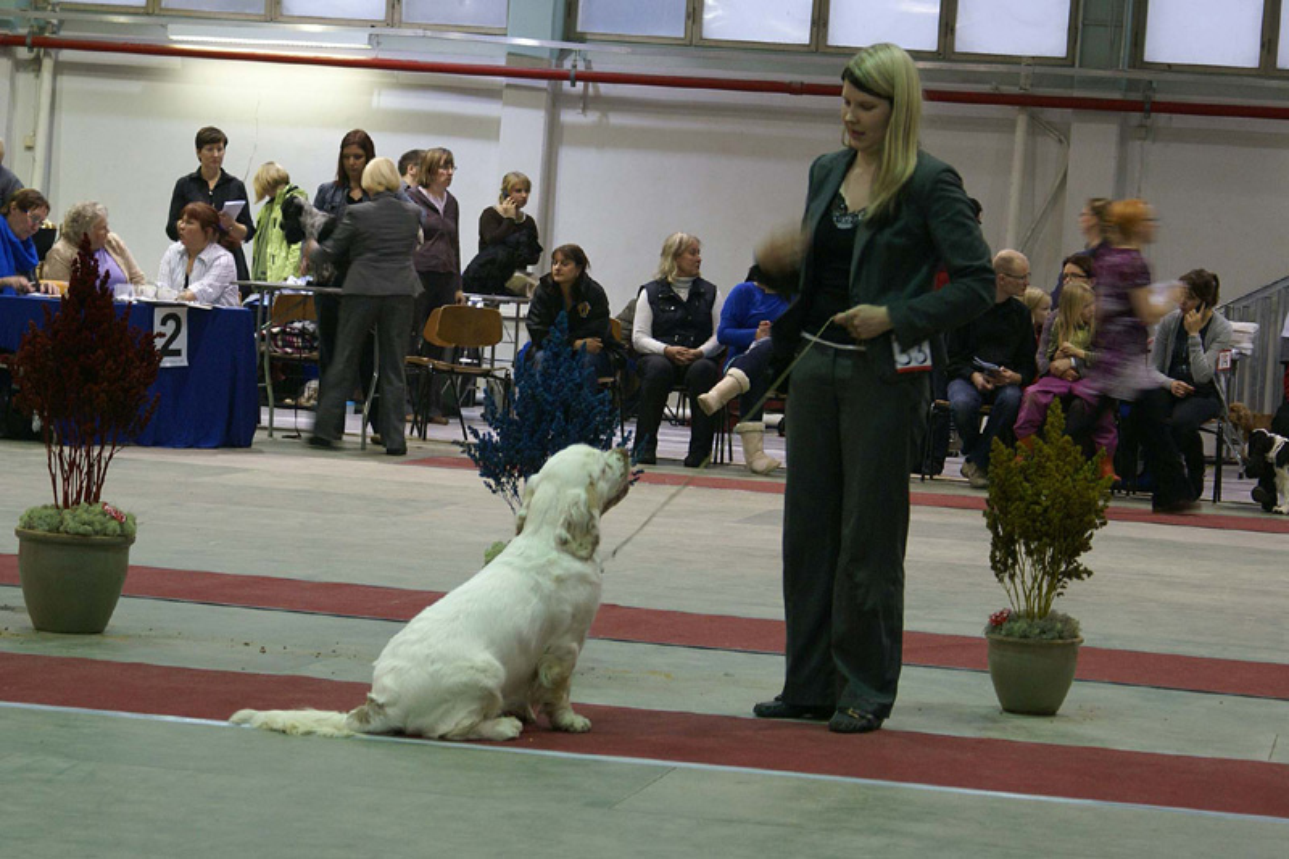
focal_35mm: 105
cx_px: 644
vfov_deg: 13.0
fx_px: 3759
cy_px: 430
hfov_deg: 19.5
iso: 400
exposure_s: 1/20
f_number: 5.6
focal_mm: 70
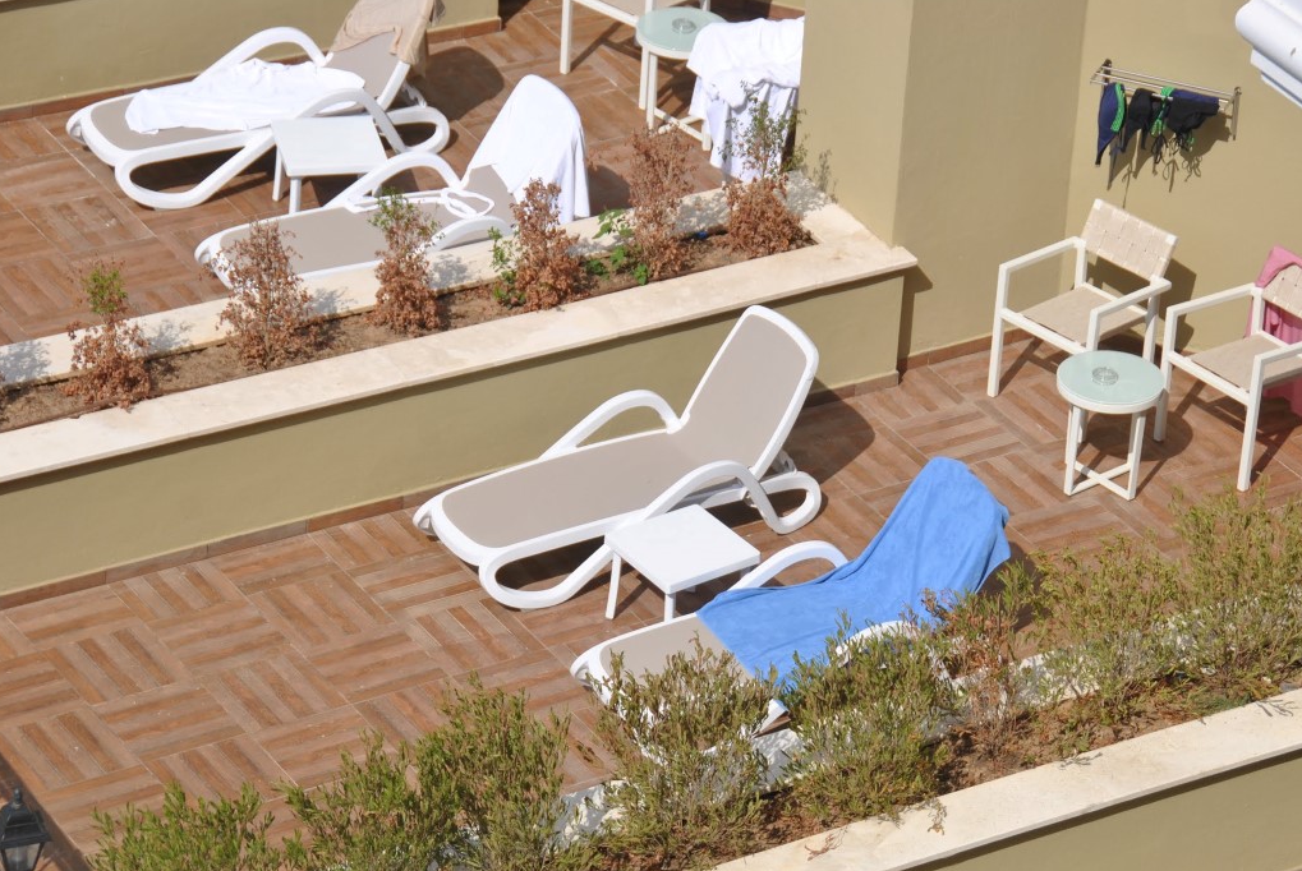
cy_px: 485
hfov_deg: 13.5
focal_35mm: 152
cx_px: 729
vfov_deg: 9.1
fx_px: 5504
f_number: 7.1
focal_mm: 90
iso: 100
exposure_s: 1/800
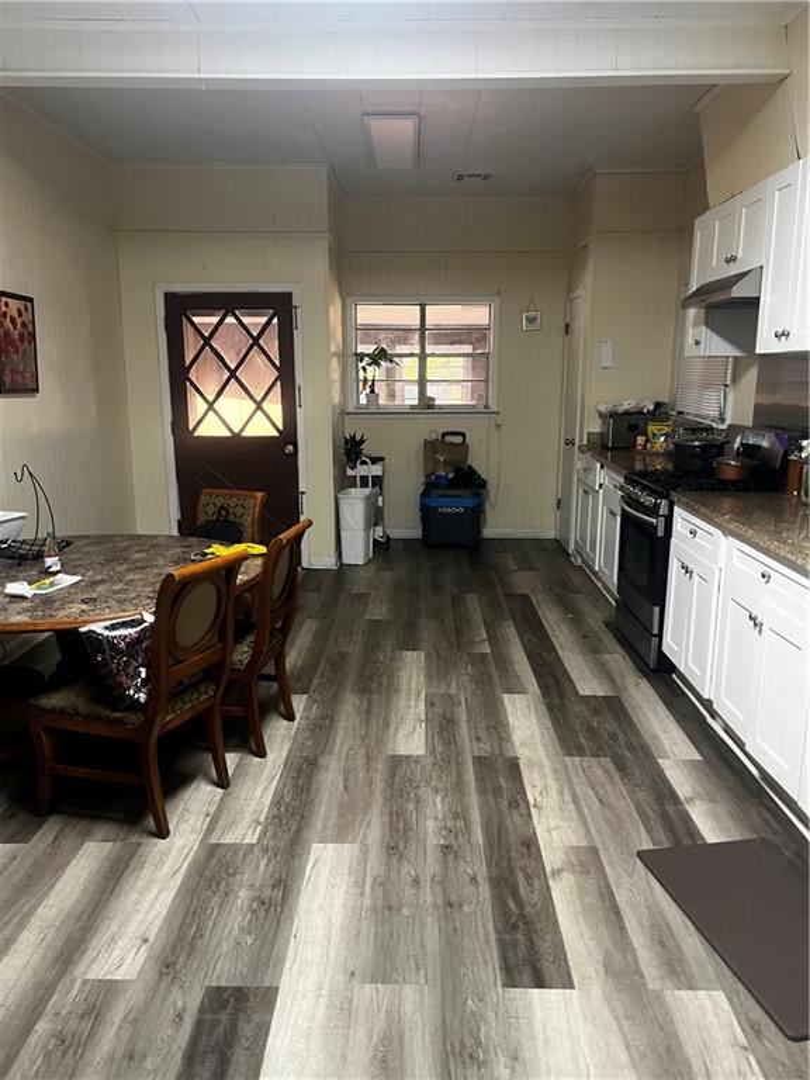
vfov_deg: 67.3
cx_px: 405
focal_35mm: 26
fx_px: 811
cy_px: 540
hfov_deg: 53.1
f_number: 1.6
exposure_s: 1/60
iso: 250
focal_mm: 5.1
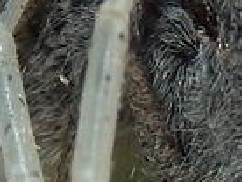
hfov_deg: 4.5
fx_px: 3074
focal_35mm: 439
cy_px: 322
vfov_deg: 3.4
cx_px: 370
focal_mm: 13.5
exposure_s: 1/800
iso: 125
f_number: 8.4
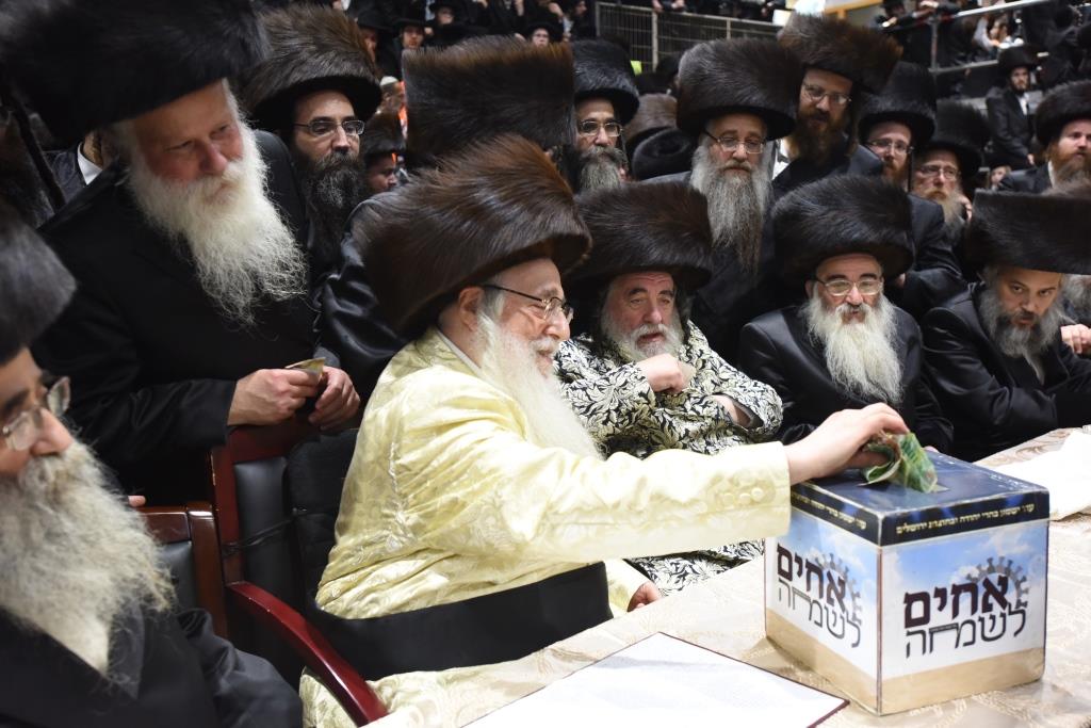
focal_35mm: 35
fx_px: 1061
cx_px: 546
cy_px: 364
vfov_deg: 37.9
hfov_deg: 54.4
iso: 1600
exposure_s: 1/100
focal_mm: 35
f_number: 4
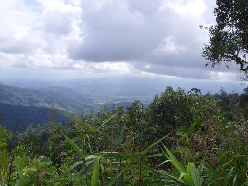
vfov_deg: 36.8
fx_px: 279
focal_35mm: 39
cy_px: 93
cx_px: 124
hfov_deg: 47.9
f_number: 6.3
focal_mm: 6.6
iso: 80
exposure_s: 1/350
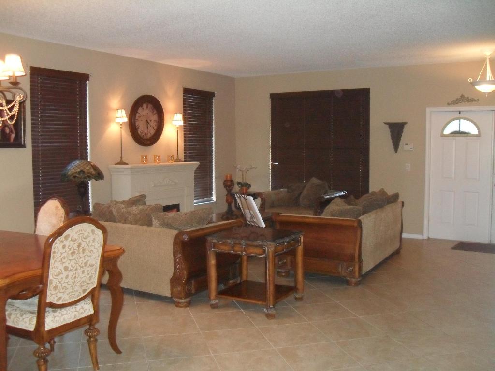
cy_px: 186
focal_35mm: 35
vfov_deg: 40.7
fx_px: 500
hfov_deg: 52.6
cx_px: 248
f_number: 2.8
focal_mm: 6.2
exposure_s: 1/45
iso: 400
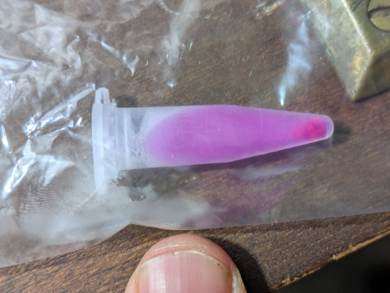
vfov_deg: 23.3
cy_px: 156
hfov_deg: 30.6
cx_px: 228
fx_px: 710
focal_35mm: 63
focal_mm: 5.43
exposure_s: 1/60
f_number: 1.89
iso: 131
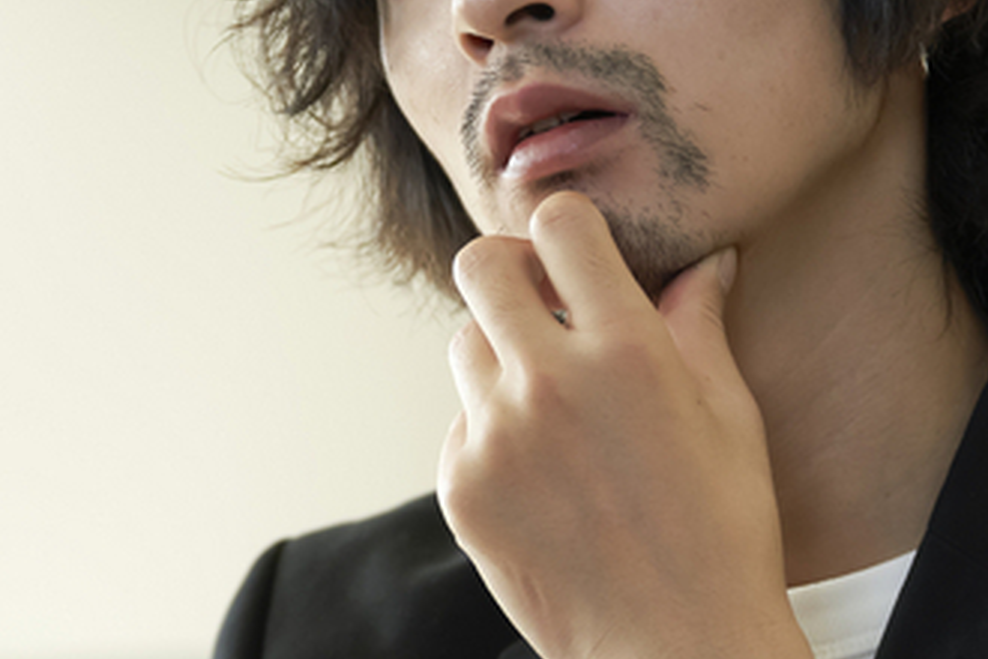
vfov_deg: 4.5
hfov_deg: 6.8
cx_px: 320
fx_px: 8370
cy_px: 563
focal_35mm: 305
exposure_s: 1/160
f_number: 2.8
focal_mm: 84
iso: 400
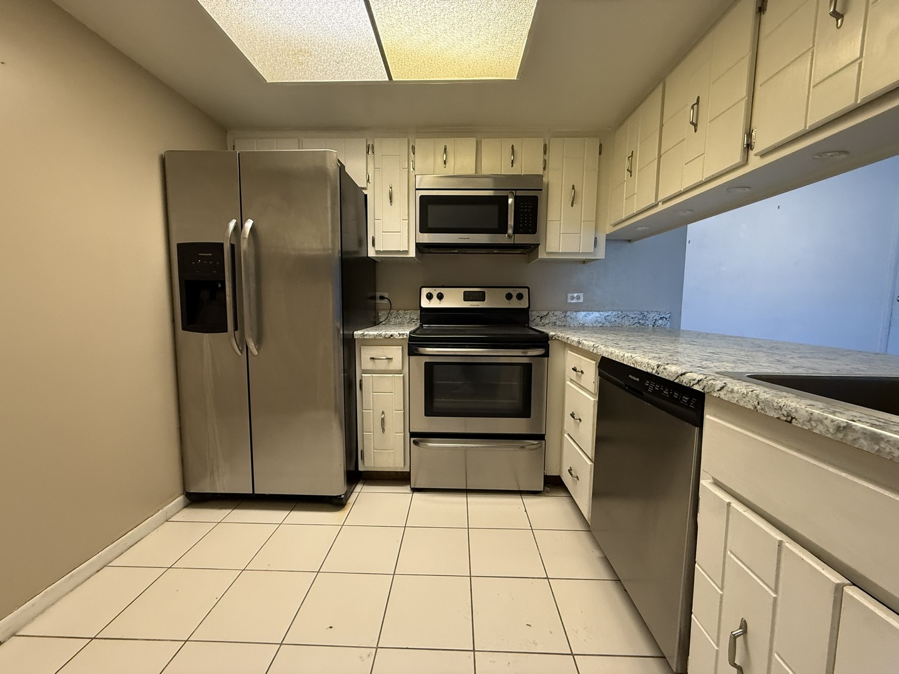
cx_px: 450
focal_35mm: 14
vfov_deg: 85.7
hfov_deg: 102.1
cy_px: 337
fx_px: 364
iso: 400
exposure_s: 1/60
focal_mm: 2.22
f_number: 2.2
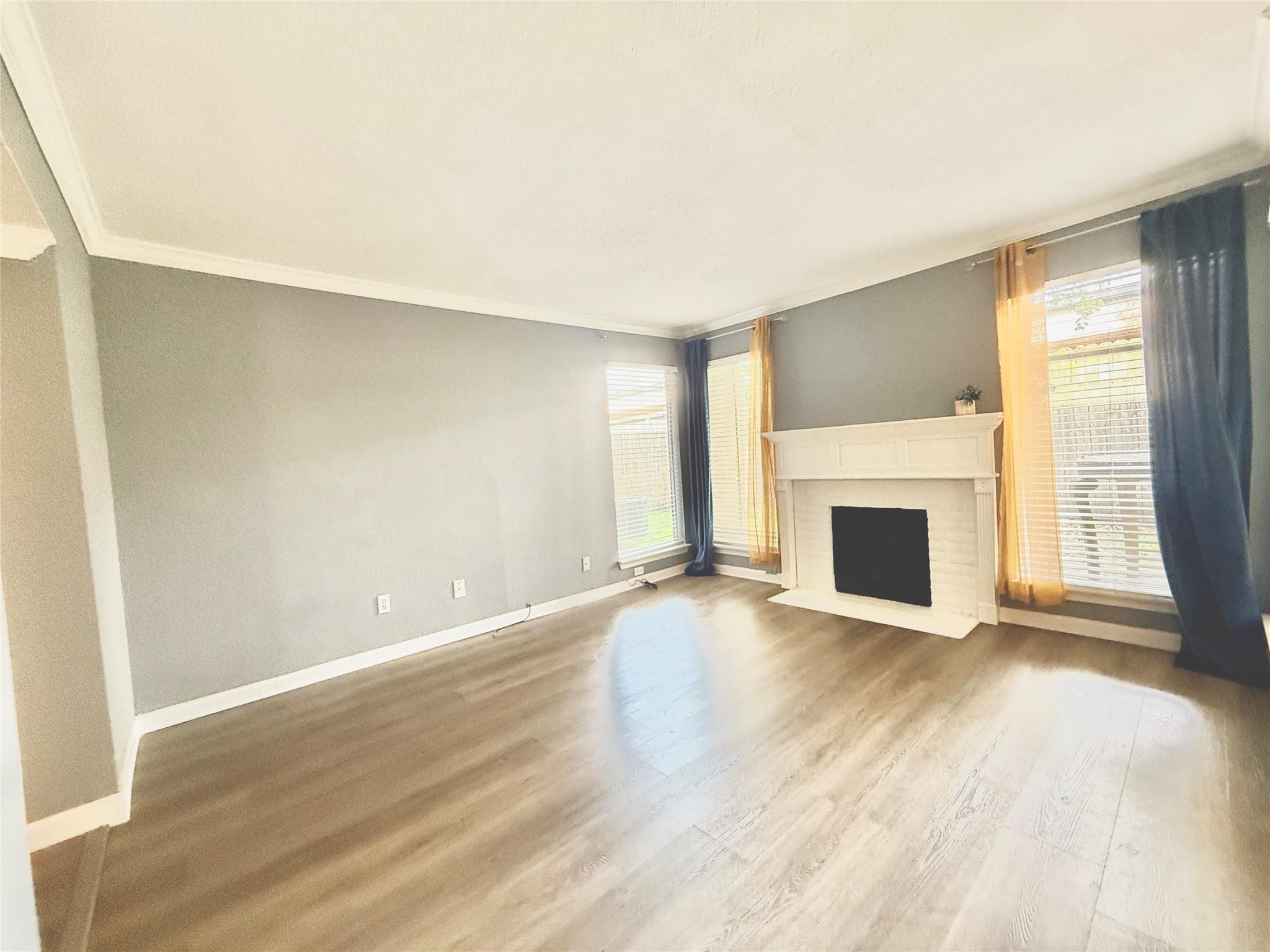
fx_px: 514
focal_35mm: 14
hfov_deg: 102.1
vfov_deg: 85.7
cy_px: 476
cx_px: 635
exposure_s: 1/120
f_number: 2.2
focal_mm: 2.22
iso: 400
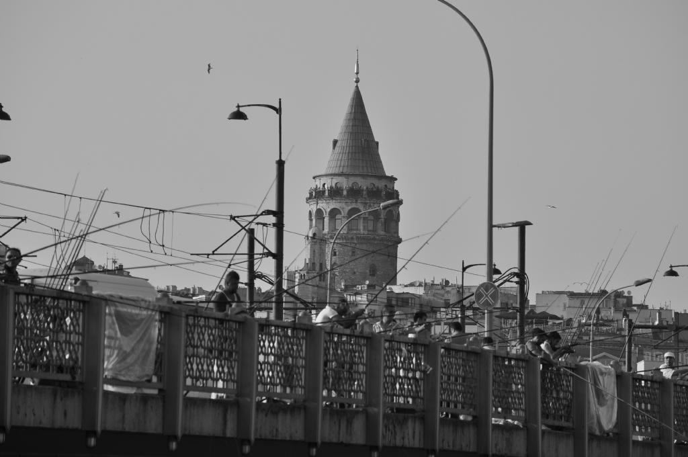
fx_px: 4438
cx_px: 344
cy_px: 228
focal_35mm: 232
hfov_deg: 8.9
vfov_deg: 5.9
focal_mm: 155
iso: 200
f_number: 9
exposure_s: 1/320
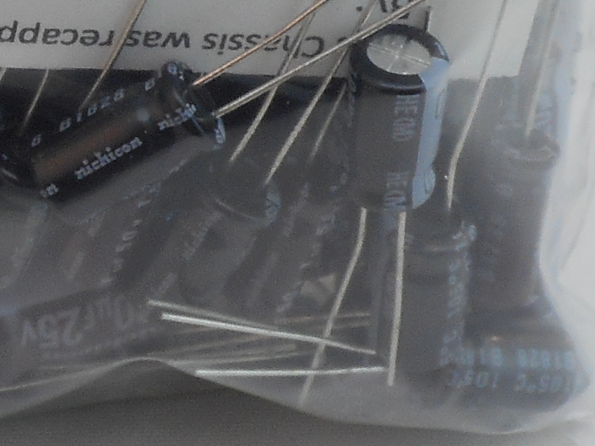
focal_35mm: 271
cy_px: -632
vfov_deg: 5.3
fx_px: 4657
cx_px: -129
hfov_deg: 7.3
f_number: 4.9
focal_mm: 9.1
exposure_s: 1/30
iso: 110
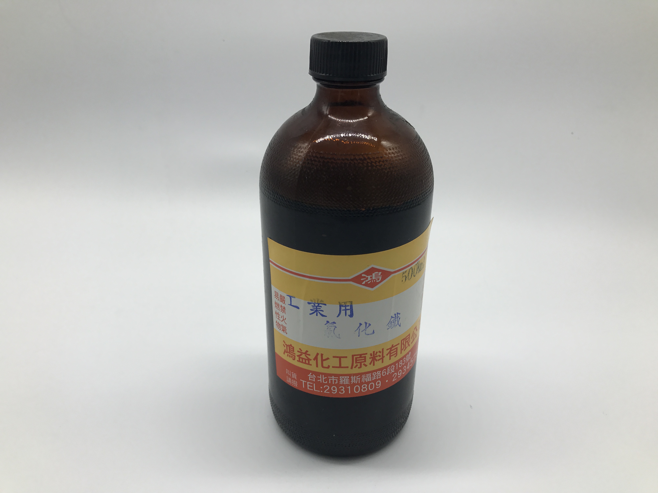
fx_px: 532
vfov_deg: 49.7
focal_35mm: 28
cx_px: 329
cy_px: 246
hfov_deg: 63.4
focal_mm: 3.99
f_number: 1.8
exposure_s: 1/407
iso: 20
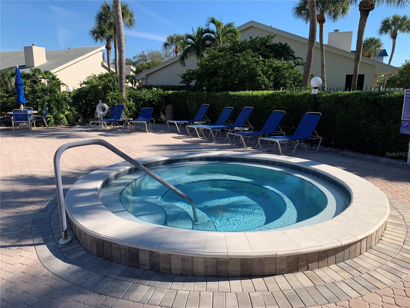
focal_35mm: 26
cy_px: 154
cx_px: 205
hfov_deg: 67.3
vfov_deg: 53.1
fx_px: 308
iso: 25
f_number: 1.8
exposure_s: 1/2075
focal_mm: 4.25
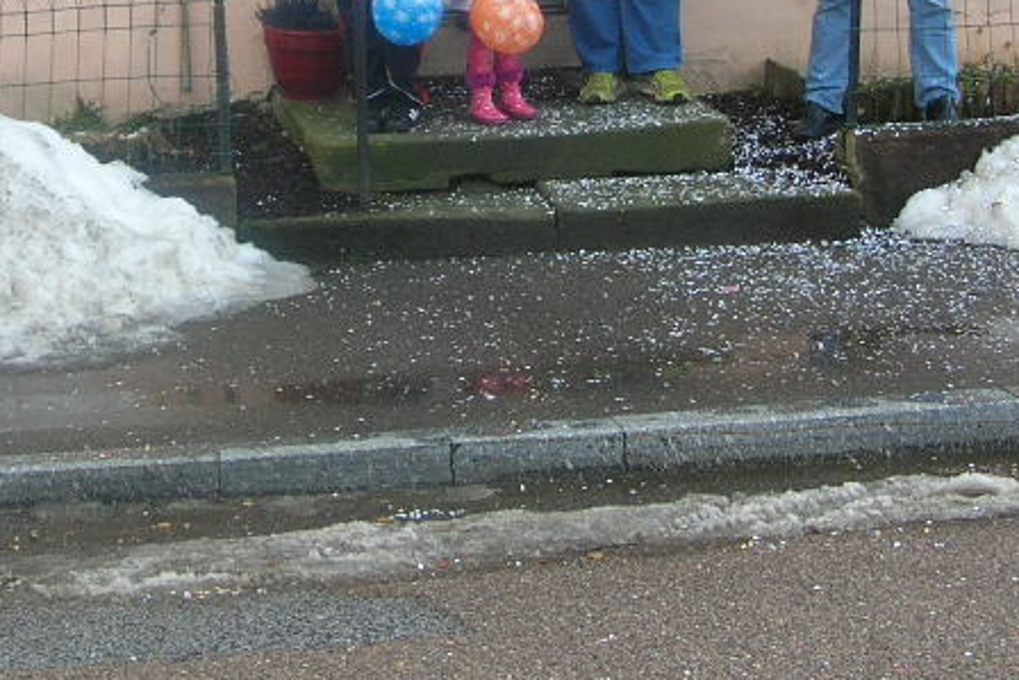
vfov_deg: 15.3
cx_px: 393
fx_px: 2492
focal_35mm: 88
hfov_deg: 23.1
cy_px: 9
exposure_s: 1/217
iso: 50
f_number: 2.9
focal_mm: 6.2
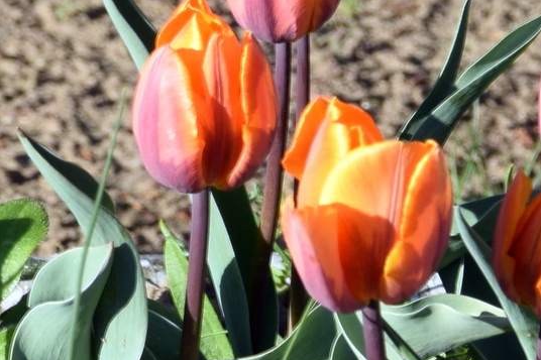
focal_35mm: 236
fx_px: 3541
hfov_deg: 8.7
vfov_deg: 5.8
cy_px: 225
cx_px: 270
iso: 125
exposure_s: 1/160
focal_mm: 105
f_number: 8
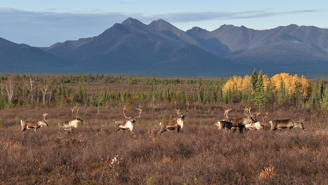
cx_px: 163
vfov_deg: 10.9
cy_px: 92
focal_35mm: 111
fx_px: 965
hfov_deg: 19.3
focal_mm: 70
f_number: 8
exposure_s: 1/250
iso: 200
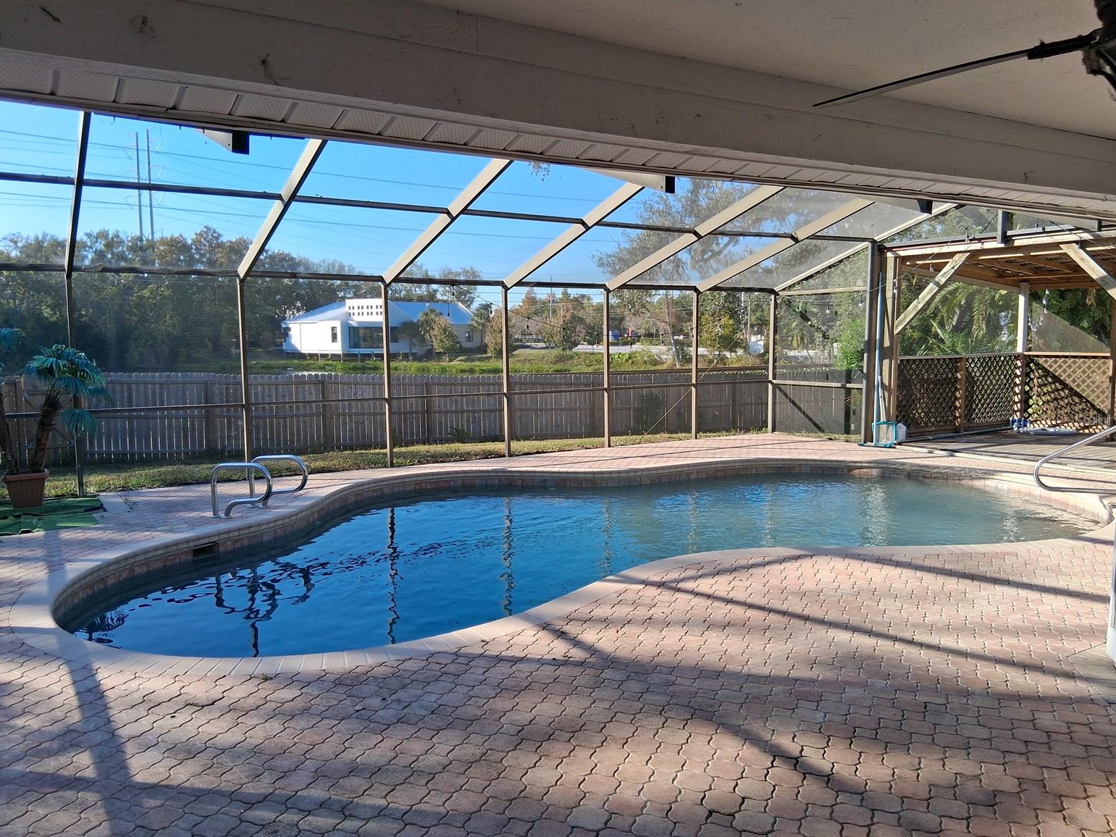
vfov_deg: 51.4
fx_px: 871
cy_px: 419
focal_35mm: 27
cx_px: 564
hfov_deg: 65.3
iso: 25
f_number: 1.8
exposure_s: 1/236
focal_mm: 3.98
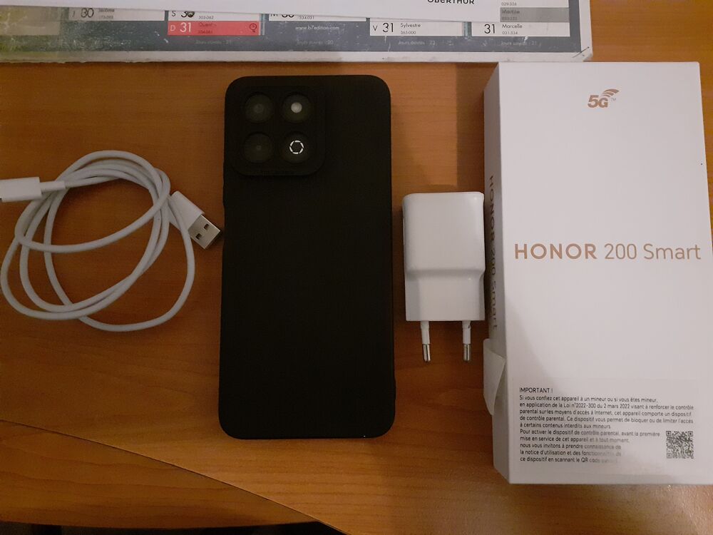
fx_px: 556
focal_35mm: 27
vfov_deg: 51.4
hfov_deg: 65.3
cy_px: 268
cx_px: 356
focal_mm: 3.6
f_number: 1.9
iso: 1250
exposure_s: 1/17
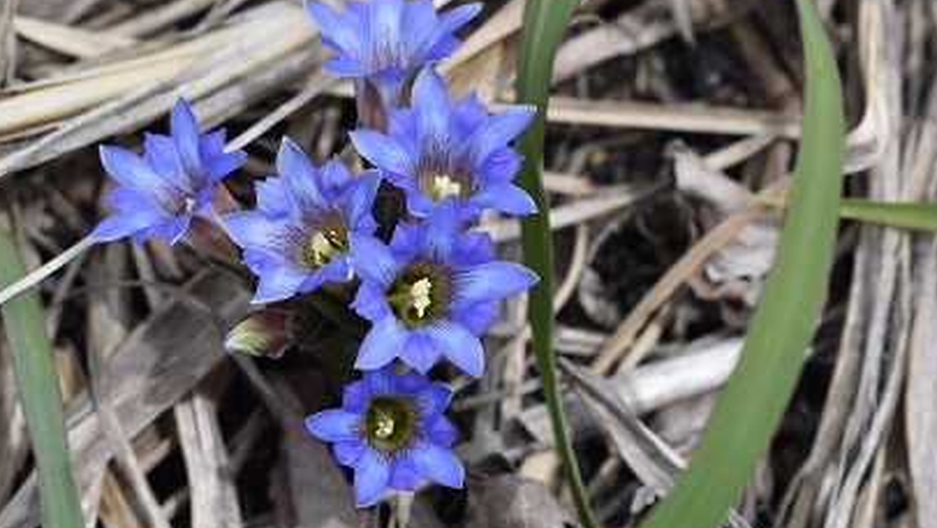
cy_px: 242
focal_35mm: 107
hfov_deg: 20.0
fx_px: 2650
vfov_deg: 11.4
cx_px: 382
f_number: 8
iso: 110
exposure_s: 1/250
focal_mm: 55
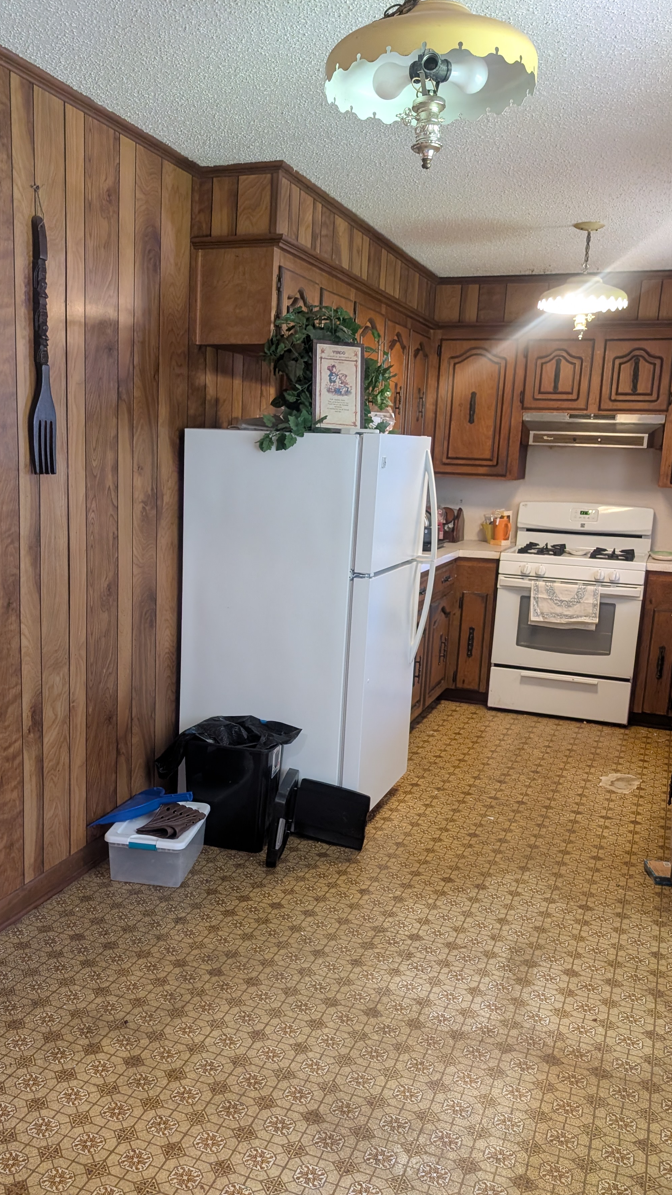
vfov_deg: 64.1
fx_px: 950
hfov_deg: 38.7
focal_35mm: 30
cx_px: 259
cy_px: 660
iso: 886
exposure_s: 1/120
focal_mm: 6.9
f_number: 1.68
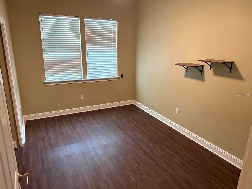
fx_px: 175
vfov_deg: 56.8
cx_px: 126
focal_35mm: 24
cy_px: 94
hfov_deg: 71.6
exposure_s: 1/60
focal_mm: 6.76
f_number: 1.78
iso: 500
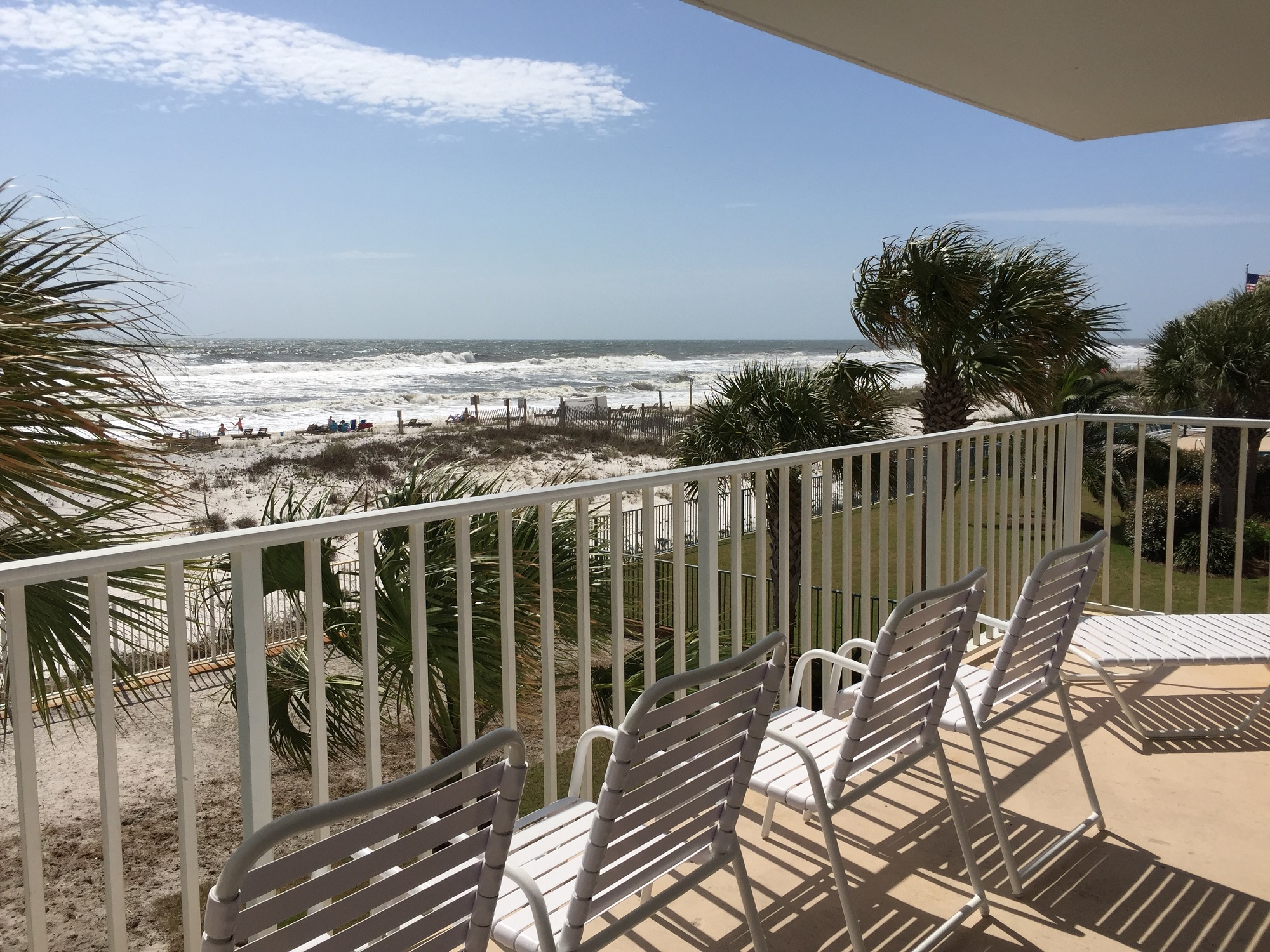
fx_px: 1064
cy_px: 476
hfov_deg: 61.7
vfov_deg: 48.2
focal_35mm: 29
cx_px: 635
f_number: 2.2
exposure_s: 1/4950
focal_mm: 4.15
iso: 32
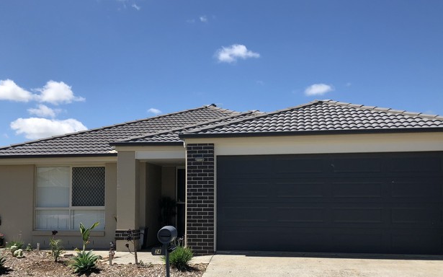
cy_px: 193
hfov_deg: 49.3
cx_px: 225
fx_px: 483
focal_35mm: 40
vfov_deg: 31.6
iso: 20
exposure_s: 1/2288
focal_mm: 3.99
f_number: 1.8
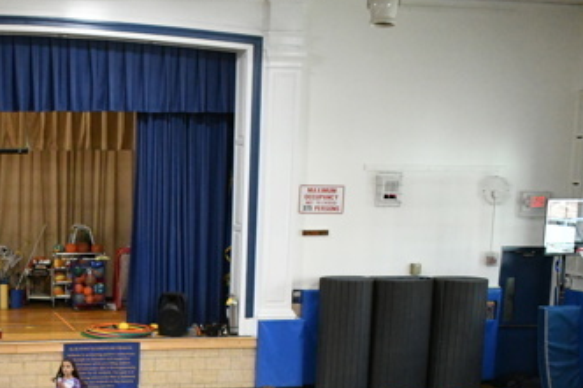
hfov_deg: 29.5
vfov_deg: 20.0
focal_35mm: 65
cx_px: 46
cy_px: 428
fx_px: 1052
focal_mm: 18
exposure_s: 1/400
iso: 3200
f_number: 3.5
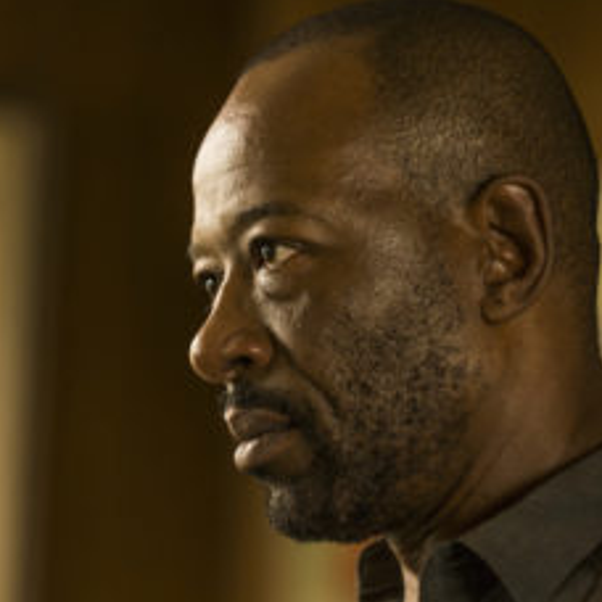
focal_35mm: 194
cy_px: 321
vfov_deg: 9.0
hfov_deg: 9.0
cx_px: 269
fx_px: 3817
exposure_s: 1/160
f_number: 2.8
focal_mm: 130
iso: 2500
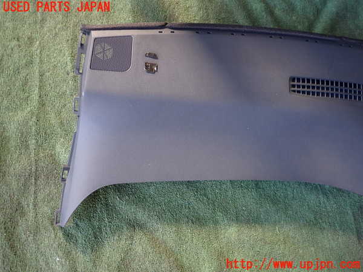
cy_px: 136
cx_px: 182
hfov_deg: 60.0
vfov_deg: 46.8
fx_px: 315
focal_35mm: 30
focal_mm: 5.4
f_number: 2.3
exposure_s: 1/60
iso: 200
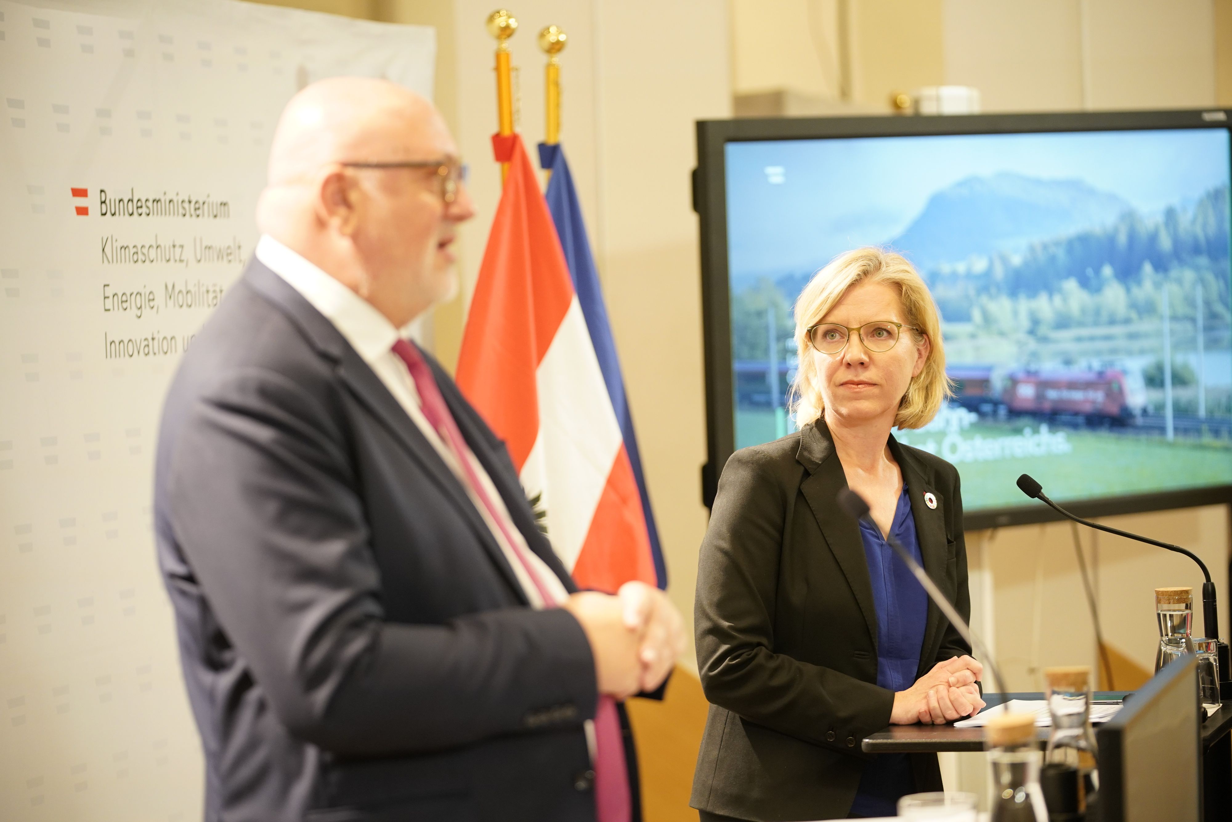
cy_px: 411
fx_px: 3764
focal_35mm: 110
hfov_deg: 18.6
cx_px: 616
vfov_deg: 12.5
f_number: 2.8
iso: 1600
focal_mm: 110
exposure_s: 1/200
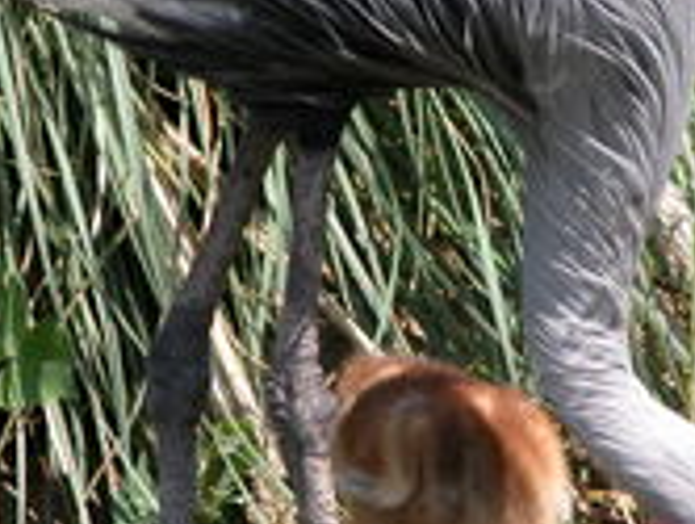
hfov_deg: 2.9
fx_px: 13552
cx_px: 624
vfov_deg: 2.2
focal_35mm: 674
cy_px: 415
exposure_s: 1/286
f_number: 5.3
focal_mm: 71.2
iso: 100
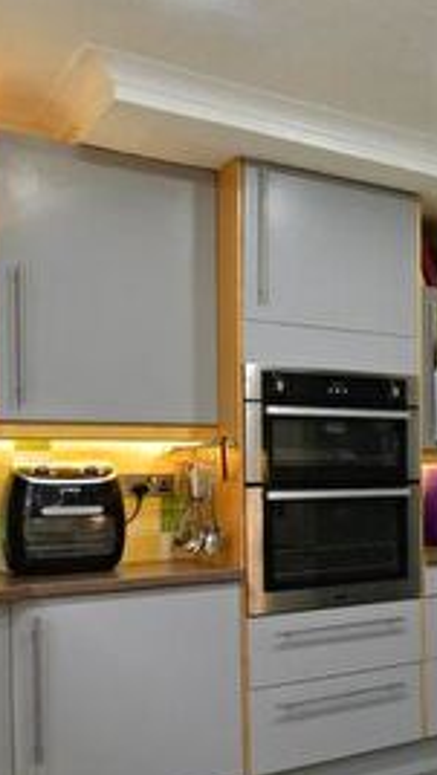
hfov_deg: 18.1
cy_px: 473
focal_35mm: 41
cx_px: 900
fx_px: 844
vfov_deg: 49.0
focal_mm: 10
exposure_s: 1/2.5
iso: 160
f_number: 8
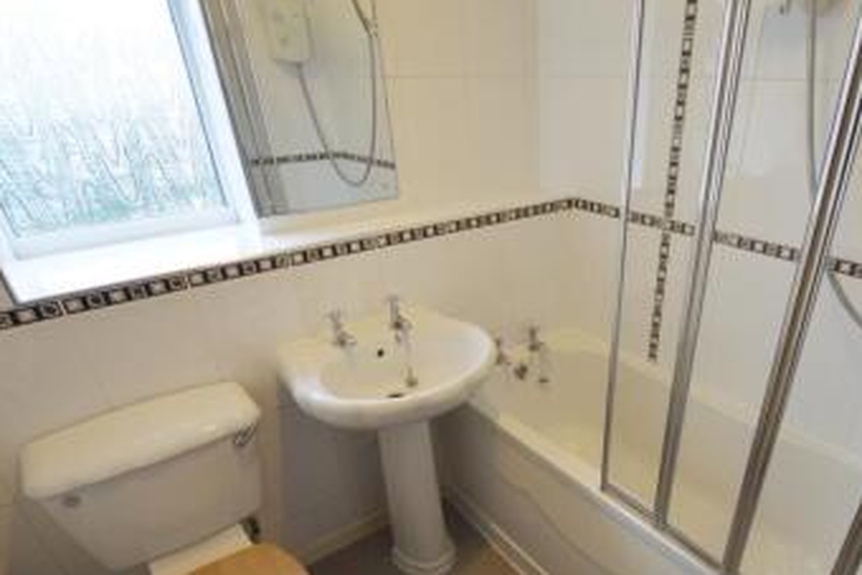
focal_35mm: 21
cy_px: 399
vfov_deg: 57.7
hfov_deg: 79.2
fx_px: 503
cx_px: 555
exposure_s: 1/60
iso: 640
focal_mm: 10
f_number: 3.5
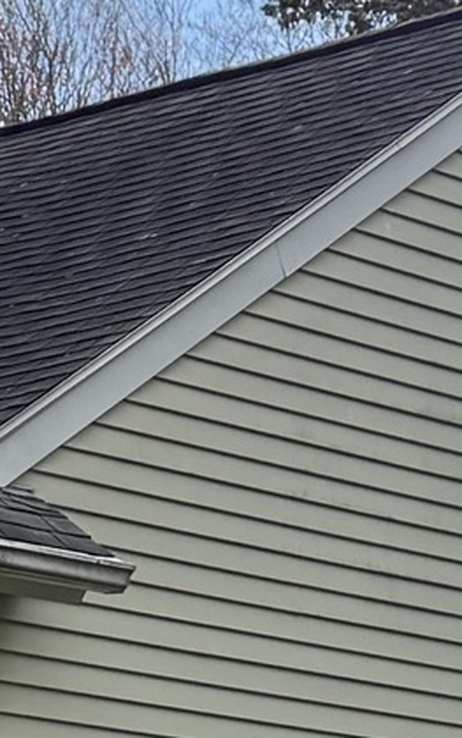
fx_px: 3742
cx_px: -33
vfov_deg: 11.0
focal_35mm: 186
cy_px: 1003
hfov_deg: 7.0
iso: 100
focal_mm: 6.76
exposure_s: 1/4167
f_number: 1.78
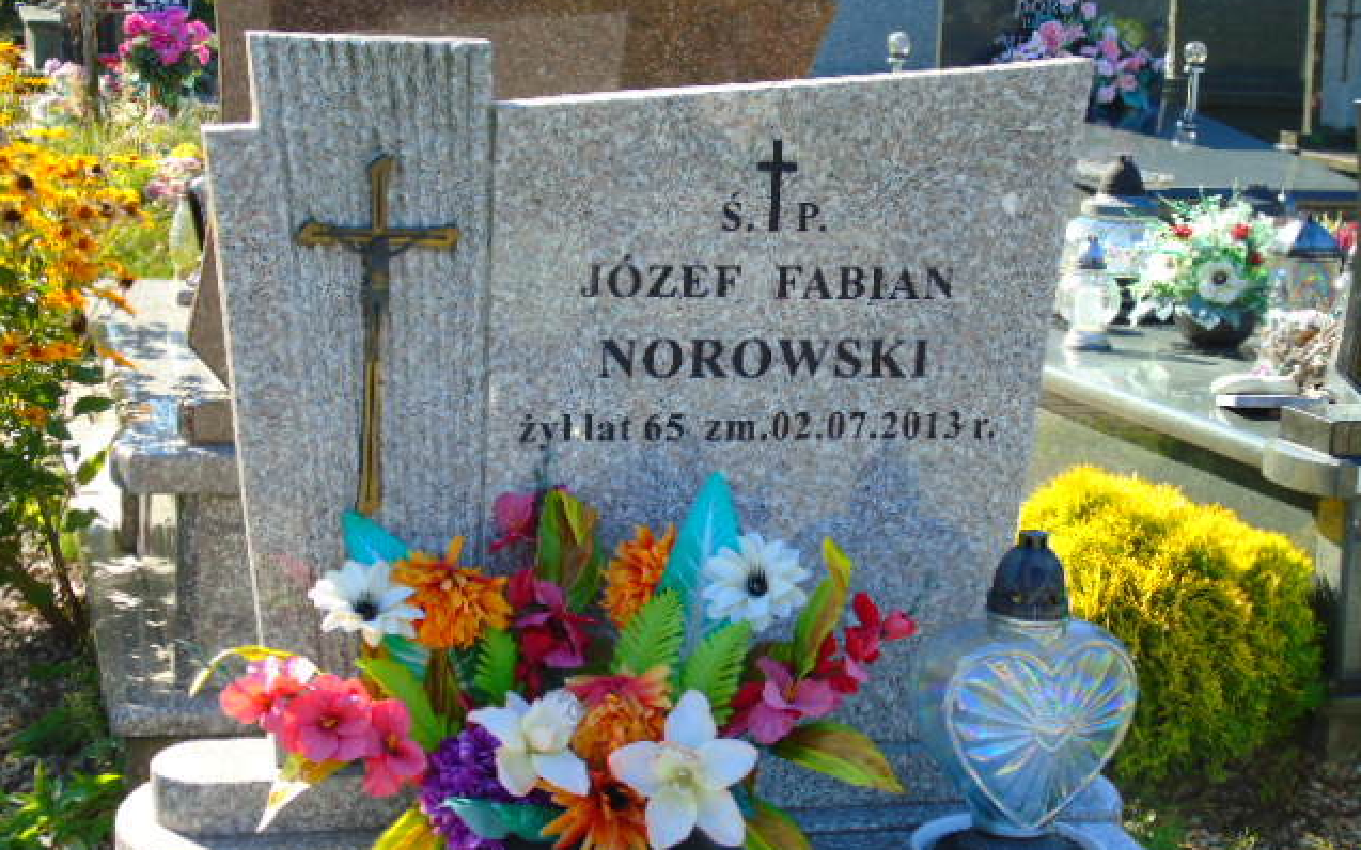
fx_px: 2448
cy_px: 416
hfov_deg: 31.1
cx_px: 679
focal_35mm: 66
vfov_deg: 19.7
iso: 80
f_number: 4.5
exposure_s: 1/160
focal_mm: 11
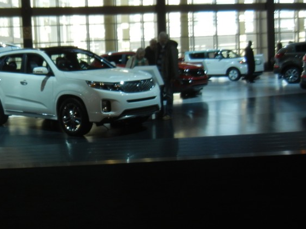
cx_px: 34
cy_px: 97
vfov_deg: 26.5
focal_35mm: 55
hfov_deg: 33.2
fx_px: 486
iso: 161
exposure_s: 1/133
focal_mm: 5.4
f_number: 3.5
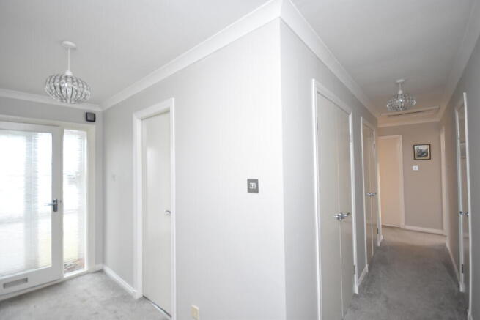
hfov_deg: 100.4
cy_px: 160
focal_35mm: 15
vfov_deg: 77.4
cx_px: 240
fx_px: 200
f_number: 4
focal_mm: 10
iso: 1400
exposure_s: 1/60
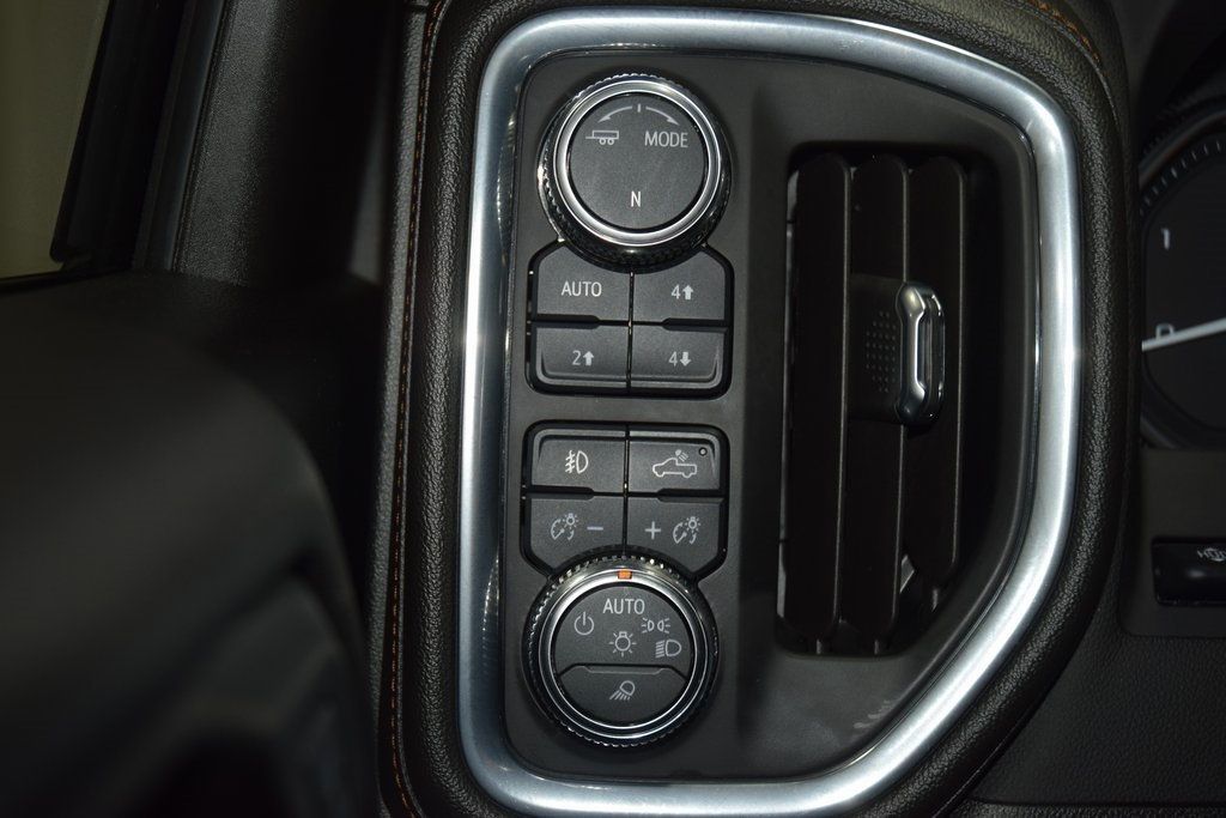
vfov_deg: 25.8
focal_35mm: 52
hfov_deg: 37.8
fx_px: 1788
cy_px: 409
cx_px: 613
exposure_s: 1/30
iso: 500
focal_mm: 35
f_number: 4.2
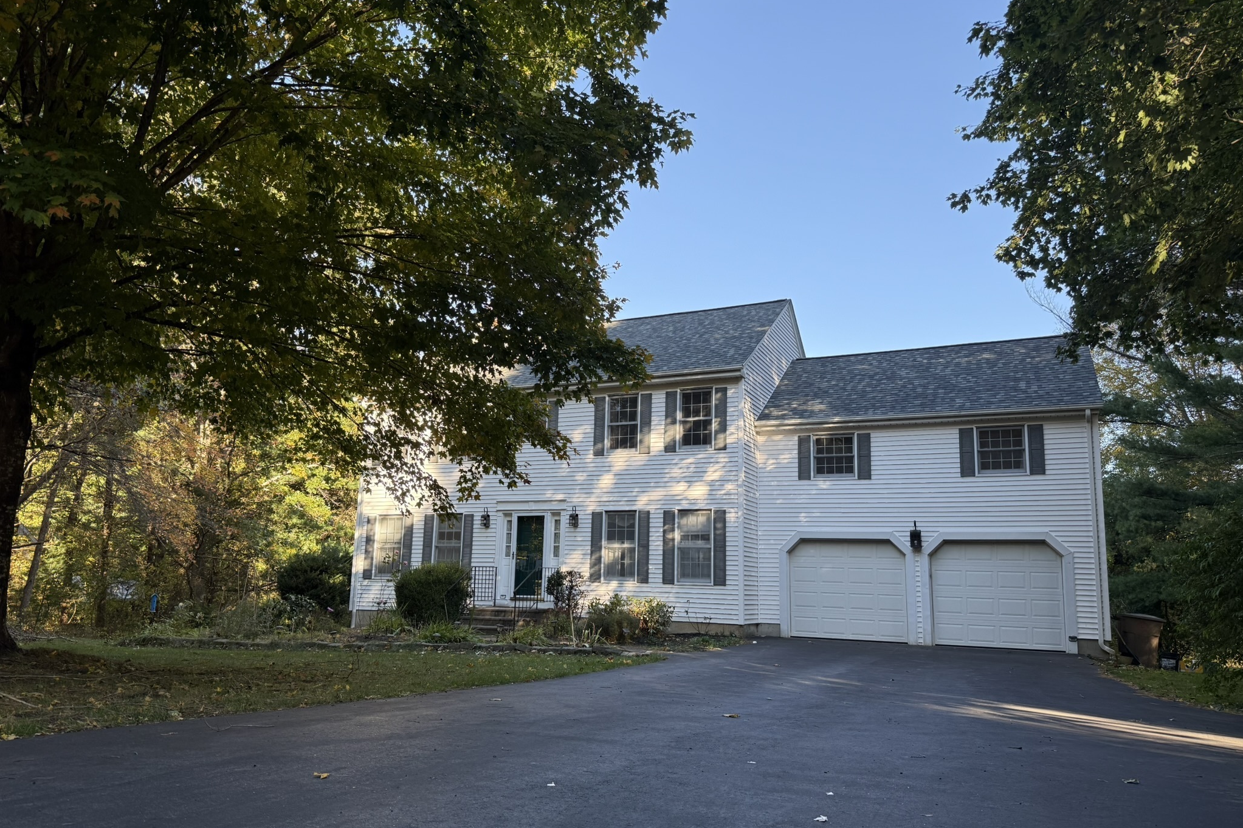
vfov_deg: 51.2
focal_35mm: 25
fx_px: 863
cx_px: 622
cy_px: 450
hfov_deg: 71.5
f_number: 1.78
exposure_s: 1/563
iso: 100
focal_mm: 6.76
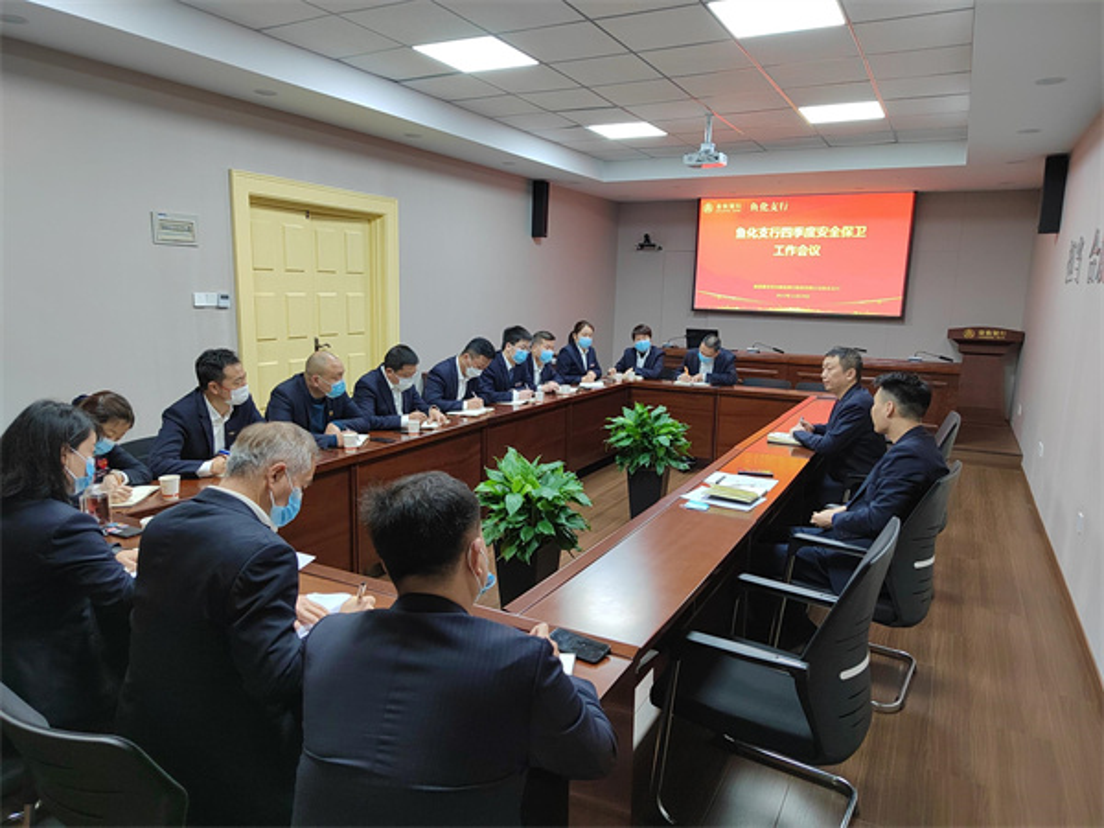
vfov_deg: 58.9
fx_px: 734
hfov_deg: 73.9
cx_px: 552
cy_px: 414
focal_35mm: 23
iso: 822
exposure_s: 1/50
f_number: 1.9
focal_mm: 5.52
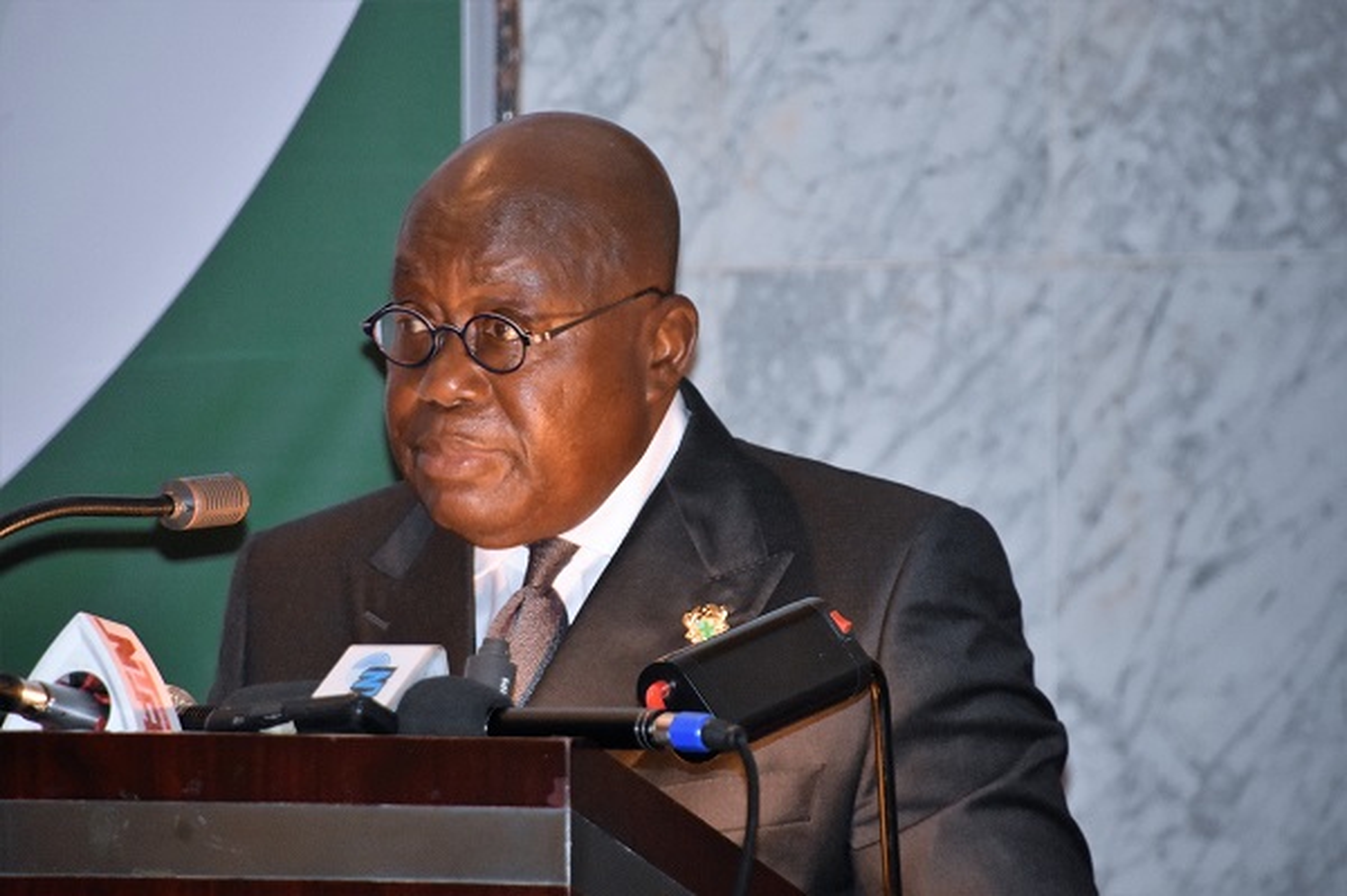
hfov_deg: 5.7
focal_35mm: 360
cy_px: 448
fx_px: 13459
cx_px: 674
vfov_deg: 3.8
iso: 3200
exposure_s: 1/60
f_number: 6.7
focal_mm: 240
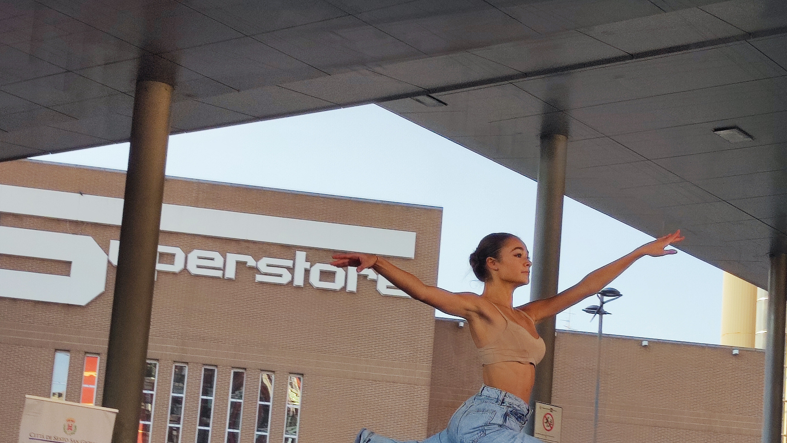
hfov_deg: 54.0
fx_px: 772
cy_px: 368
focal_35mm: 37
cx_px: 395
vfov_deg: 31.0
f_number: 1.79
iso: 50
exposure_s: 1/354
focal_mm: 4.7
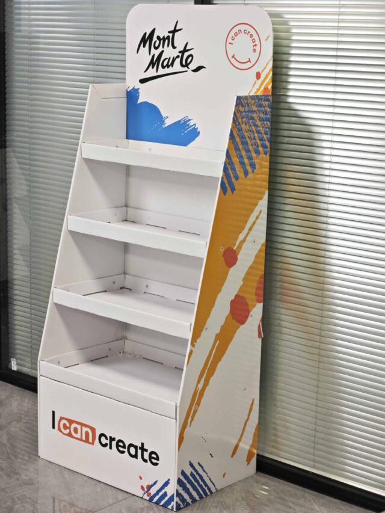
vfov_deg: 26.0
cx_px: 192
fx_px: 1112
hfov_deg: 19.6
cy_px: 256
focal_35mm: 75
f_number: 2
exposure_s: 1/100
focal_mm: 10.1
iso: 640
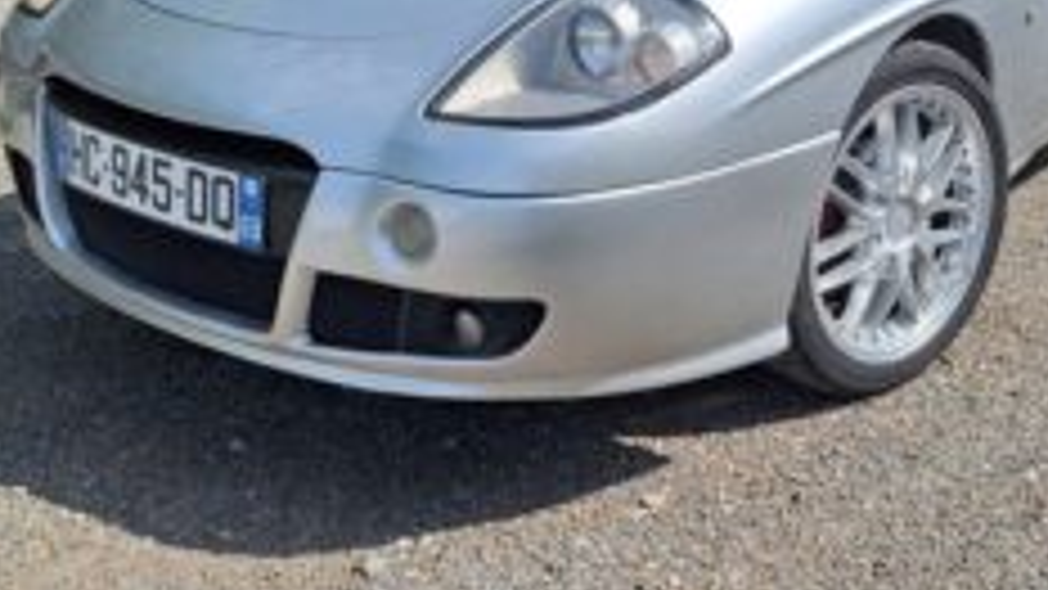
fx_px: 1195
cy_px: 131
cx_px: 666
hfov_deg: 46.9
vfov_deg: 27.2
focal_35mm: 43
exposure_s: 1/3268
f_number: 1.8
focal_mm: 5.54
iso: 40
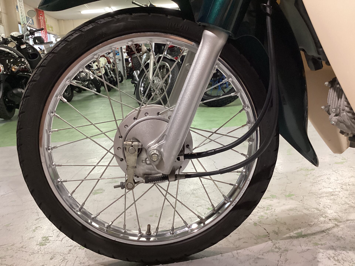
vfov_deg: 45.4
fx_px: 318
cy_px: 133
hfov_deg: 58.4
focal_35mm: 31
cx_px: 178
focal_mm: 3.3
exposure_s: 1/60
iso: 200
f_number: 2.4
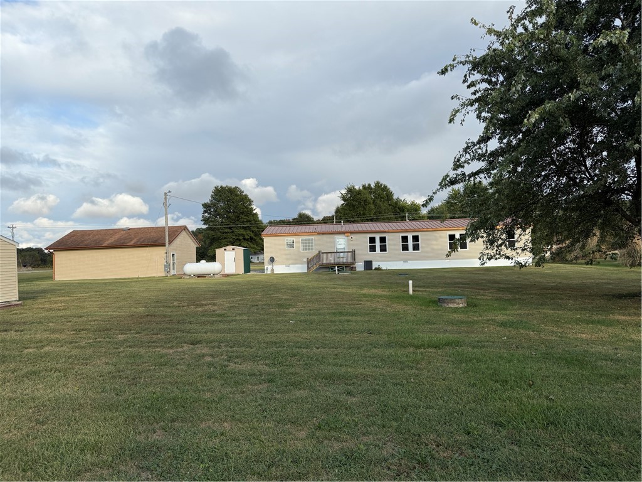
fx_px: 445
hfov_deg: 71.6
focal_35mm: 24
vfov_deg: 56.8
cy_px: 241
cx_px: 321
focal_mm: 6.76
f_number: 1.78
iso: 80
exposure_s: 1/2611
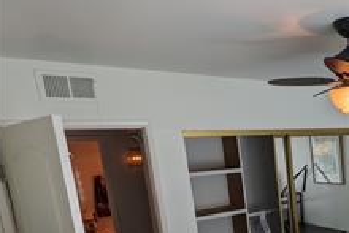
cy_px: 204
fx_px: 330
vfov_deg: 36.8
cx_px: 352
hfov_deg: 46.3
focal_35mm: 34
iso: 45
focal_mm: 2.22
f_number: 2.2
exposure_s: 1/120
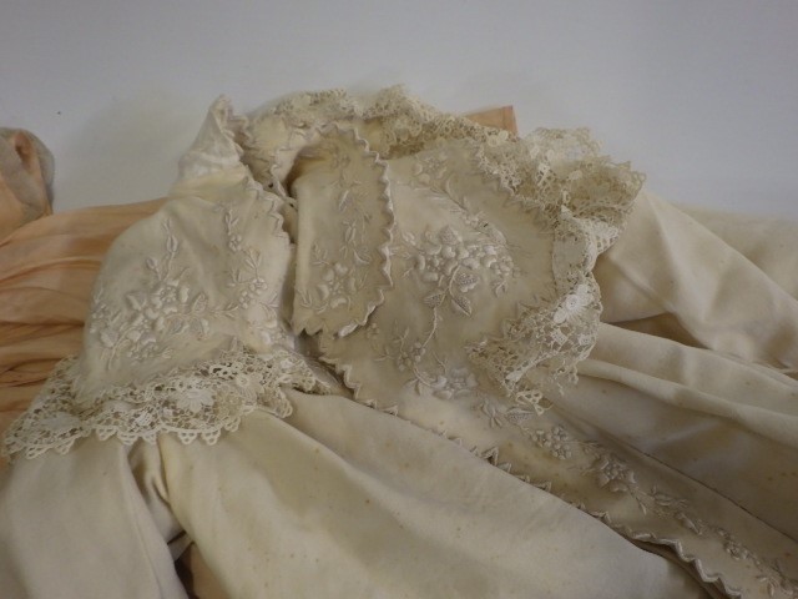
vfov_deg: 49.7
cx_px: 399
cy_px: 300
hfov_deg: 63.4
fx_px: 645
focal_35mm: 28
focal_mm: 5
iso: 320
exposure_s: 1/45
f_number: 3.5
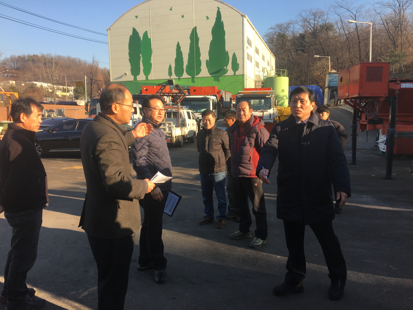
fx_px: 346
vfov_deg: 48.2
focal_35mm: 29
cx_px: 206
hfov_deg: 61.7
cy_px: 155
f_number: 2.2
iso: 25
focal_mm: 4.15
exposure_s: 1/596
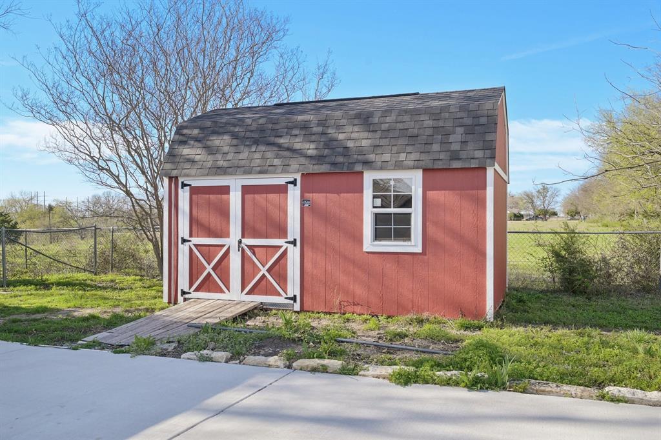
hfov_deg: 61.9
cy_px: 220
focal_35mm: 30
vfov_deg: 43.6
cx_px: 330
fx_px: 551
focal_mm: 30
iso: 400
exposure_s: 1/500
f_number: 8
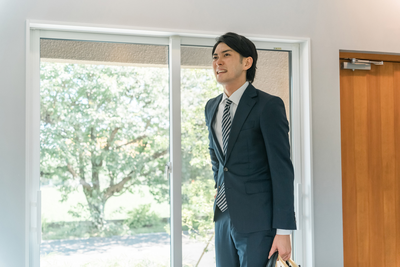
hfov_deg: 41.9
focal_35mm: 47
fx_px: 522
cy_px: 134
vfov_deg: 28.7
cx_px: 200
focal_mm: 47
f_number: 3.5
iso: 250
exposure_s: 1/200
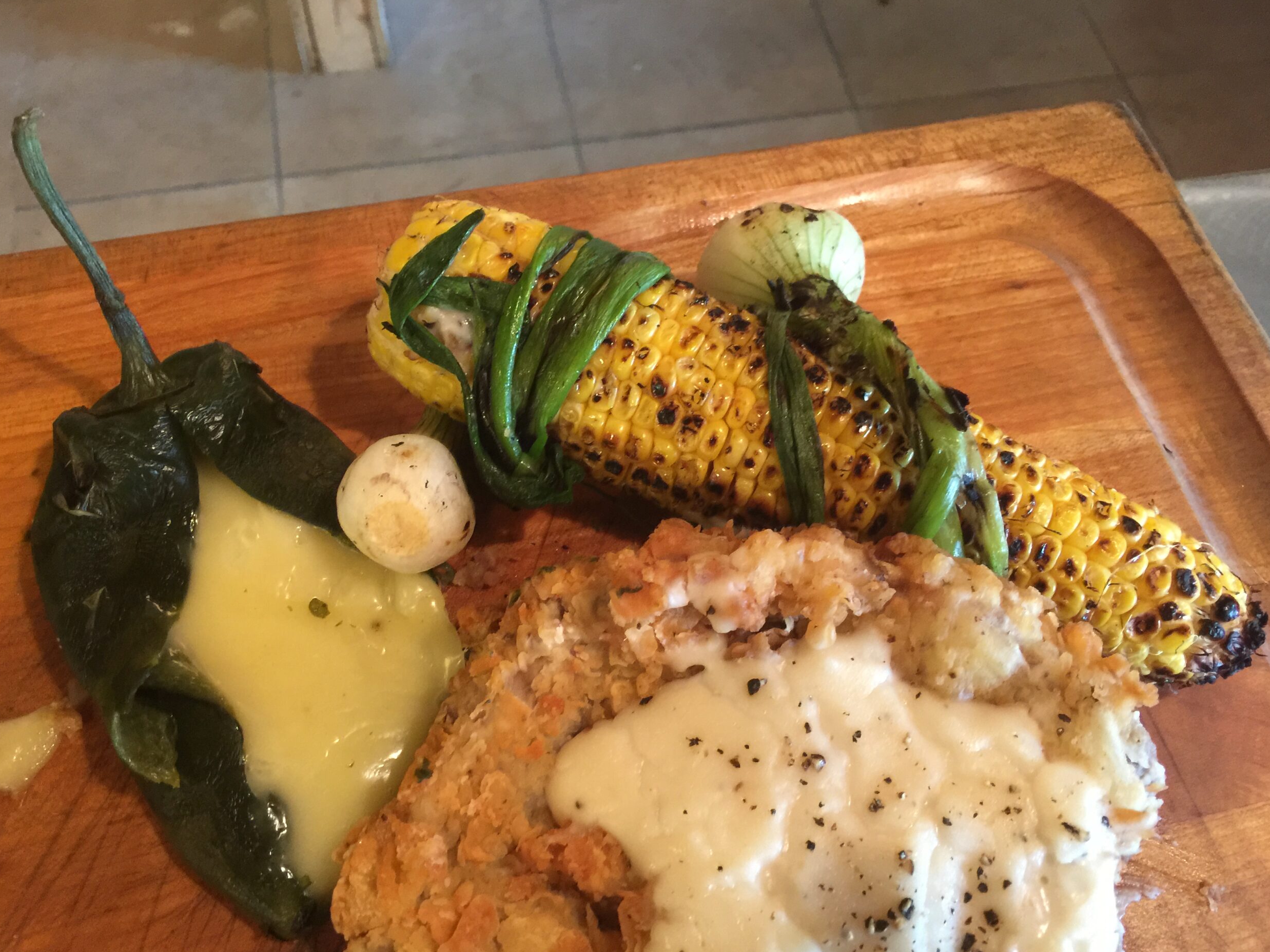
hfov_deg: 60.0
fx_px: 1101
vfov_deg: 46.8
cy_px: 488
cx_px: 624
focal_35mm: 30
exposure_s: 1/10
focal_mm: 4.15
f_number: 2.2
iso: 125
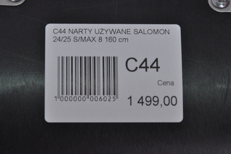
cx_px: 116
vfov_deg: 8.7
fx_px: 1011
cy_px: 77
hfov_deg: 13.0
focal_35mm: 158
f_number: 8
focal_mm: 105
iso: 3200
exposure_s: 1/125
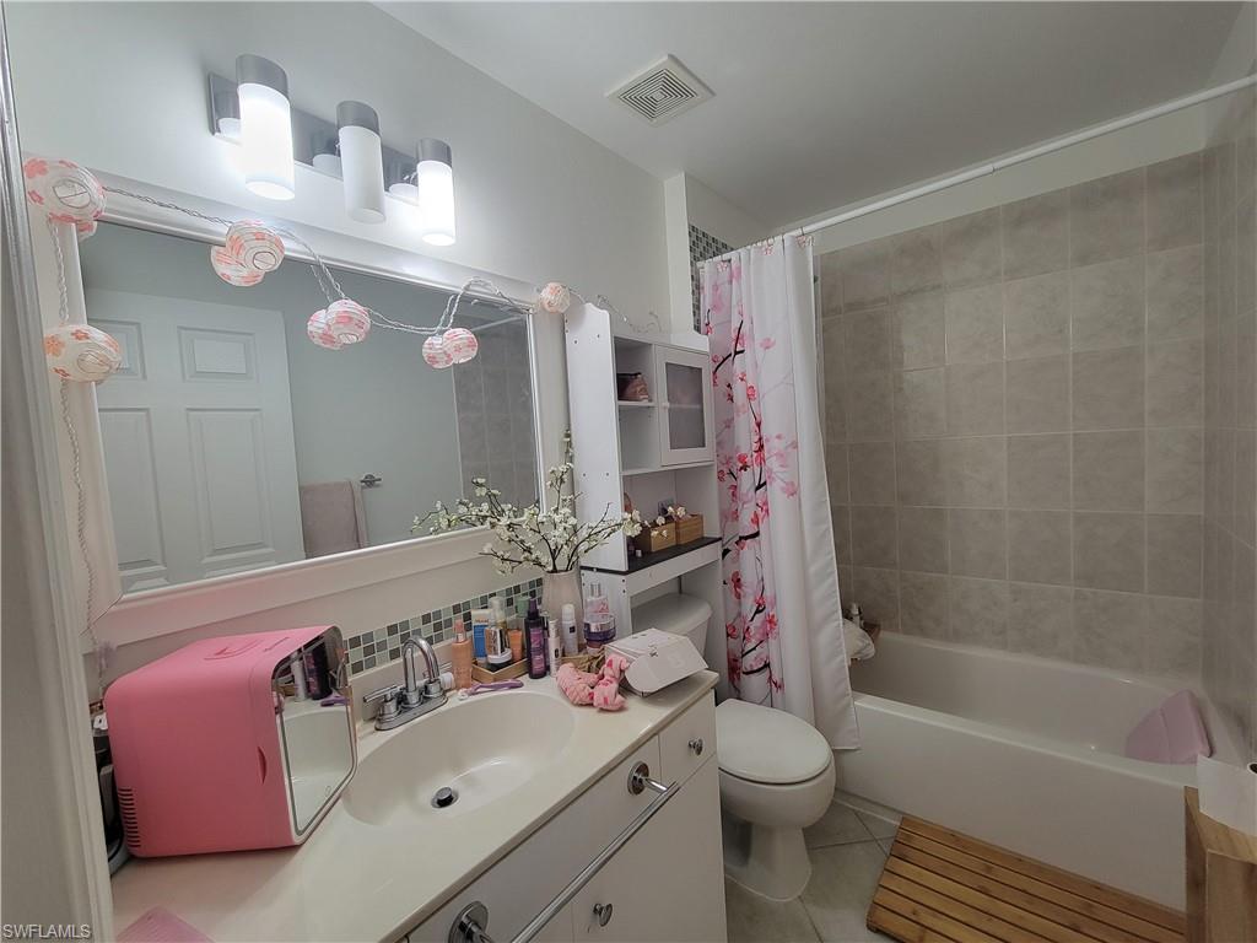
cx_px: 628
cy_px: 472
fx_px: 472
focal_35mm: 13
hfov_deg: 106.2
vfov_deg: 89.9
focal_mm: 2.2
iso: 160
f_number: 2.2
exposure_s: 1/60
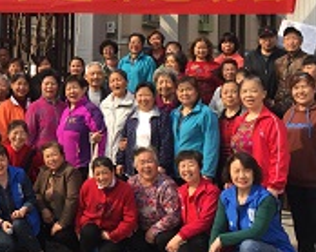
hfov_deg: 23.5
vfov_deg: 20.1
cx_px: -31
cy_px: 96
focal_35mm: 76
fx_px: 710
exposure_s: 1/1130
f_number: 2.2
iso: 32
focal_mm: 4.15
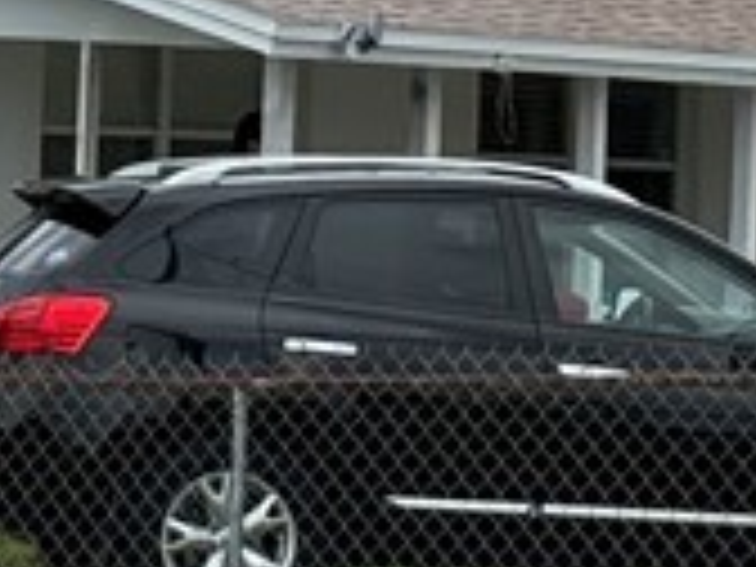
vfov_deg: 5.1
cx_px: 198
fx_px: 6377
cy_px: -252
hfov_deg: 6.8
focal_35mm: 292
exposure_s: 1/7143
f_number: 1.78
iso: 100
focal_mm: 6.76
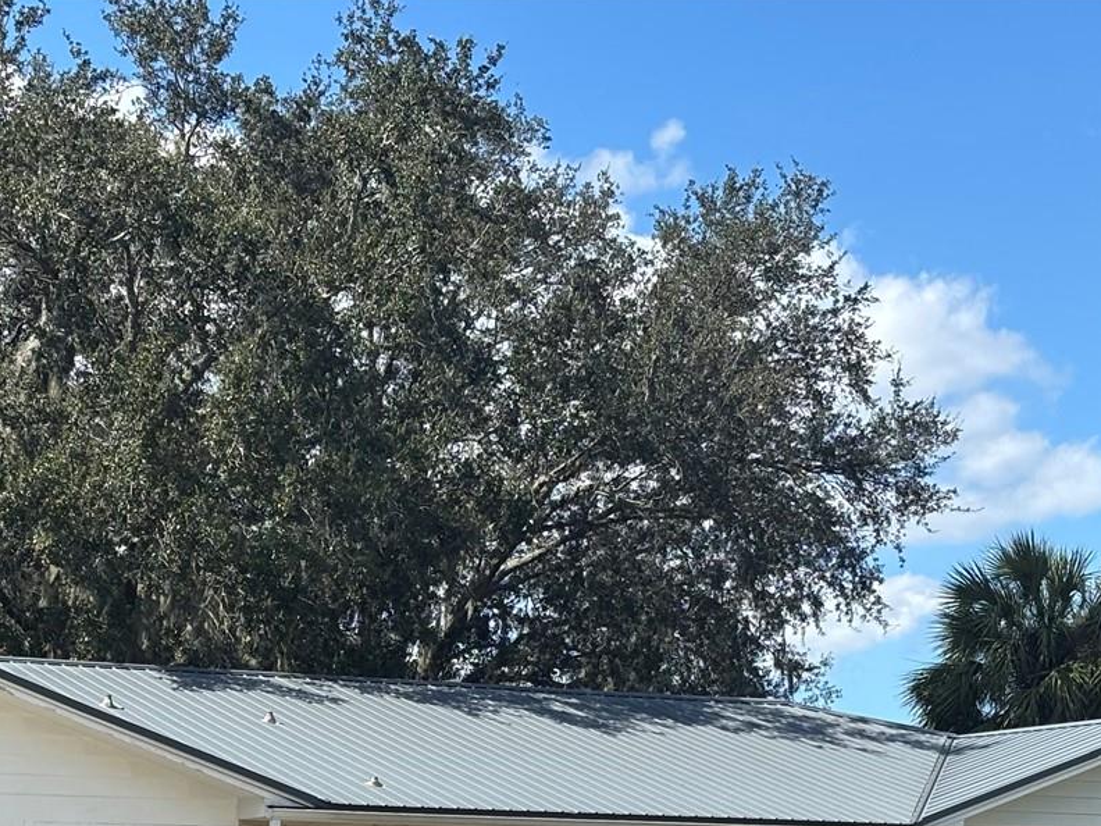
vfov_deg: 13.9
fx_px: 3340
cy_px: 829
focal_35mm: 105
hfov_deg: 18.7
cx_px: 375
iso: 40
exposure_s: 1/2451
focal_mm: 5.96
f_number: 1.6
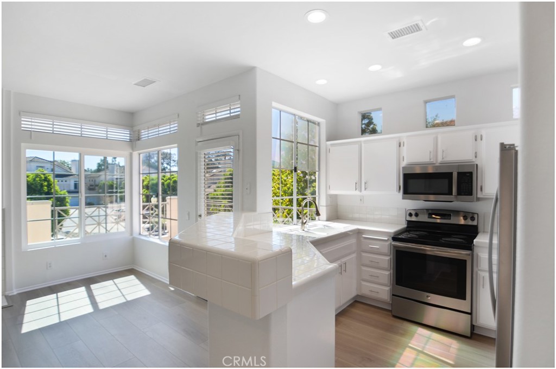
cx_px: 278
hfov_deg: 95.1
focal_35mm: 16
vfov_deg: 71.9
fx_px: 255
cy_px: 184
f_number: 2.8
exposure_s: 1/400
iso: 100
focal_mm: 11
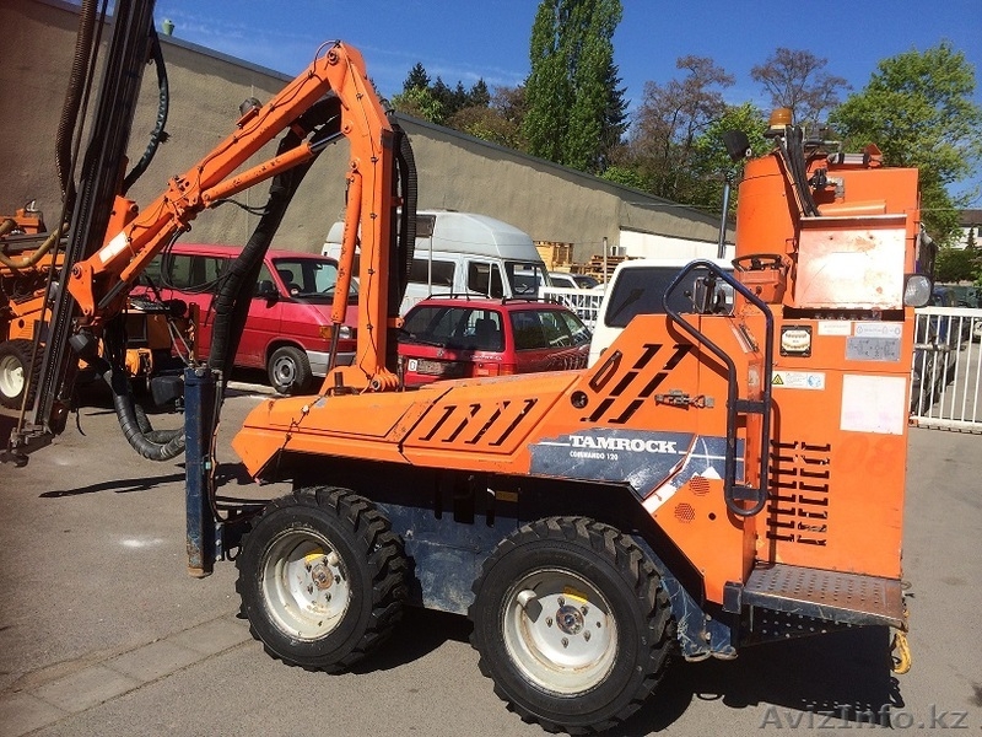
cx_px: 491
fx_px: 851
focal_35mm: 30
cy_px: 368
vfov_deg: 46.8
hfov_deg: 60.0
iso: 40
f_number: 2.2
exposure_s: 1/2415
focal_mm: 4.12
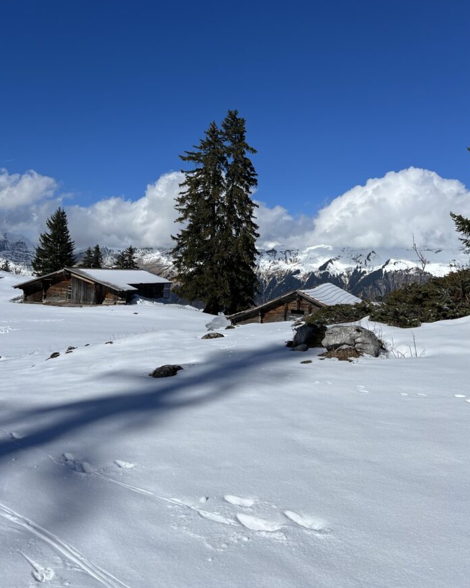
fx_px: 522
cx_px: 216
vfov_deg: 58.4
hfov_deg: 48.5
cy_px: 243
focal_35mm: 30
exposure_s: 1/12658
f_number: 1.5
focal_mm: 5.7
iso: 50
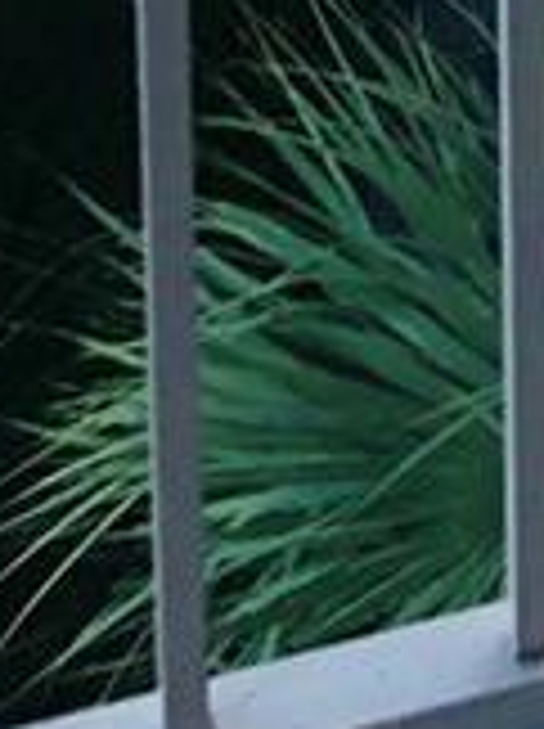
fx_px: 4370
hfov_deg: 6.7
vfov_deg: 7.6
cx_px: 1308
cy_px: -1814
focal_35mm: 208
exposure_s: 1/258
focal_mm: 3.99
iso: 20
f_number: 1.8
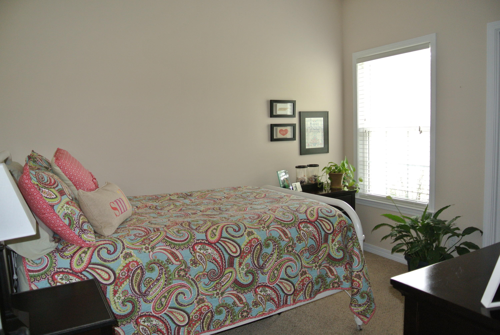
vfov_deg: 48.0
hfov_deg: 67.3
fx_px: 375
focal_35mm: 27
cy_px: 168
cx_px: 250
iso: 280
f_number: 3.5
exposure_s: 1/60
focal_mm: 10
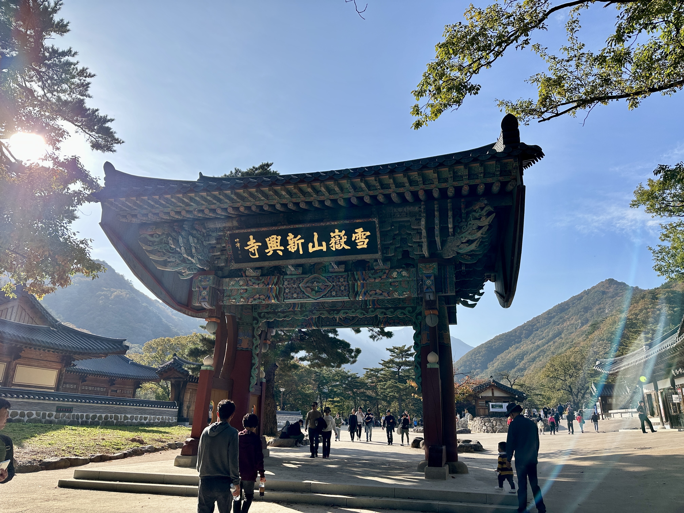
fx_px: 474
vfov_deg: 56.8
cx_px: 342
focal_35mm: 24
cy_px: 256
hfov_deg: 71.6
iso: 80
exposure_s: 1/3472
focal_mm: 6.86
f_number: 1.78
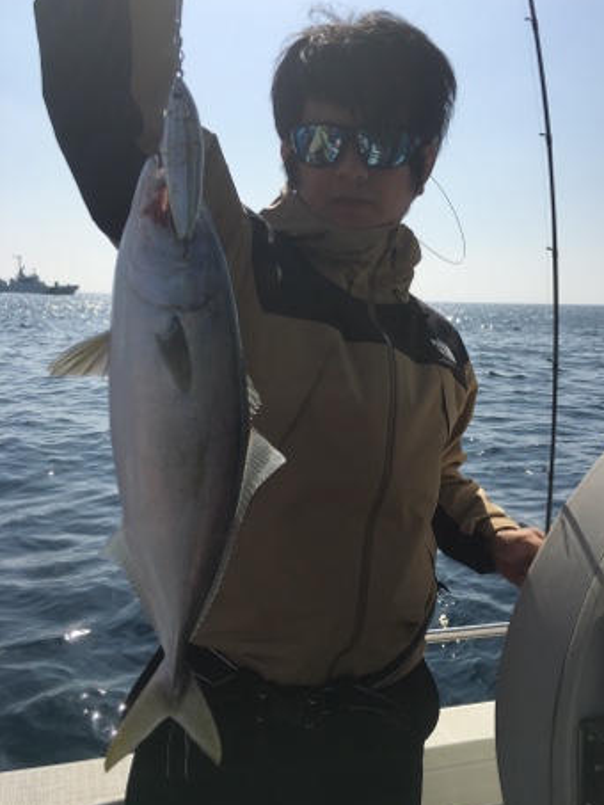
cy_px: 407
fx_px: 744
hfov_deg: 44.1
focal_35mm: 32
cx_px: 331
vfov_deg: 56.8
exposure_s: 1/4274
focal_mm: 4.15
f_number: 2.2
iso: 25
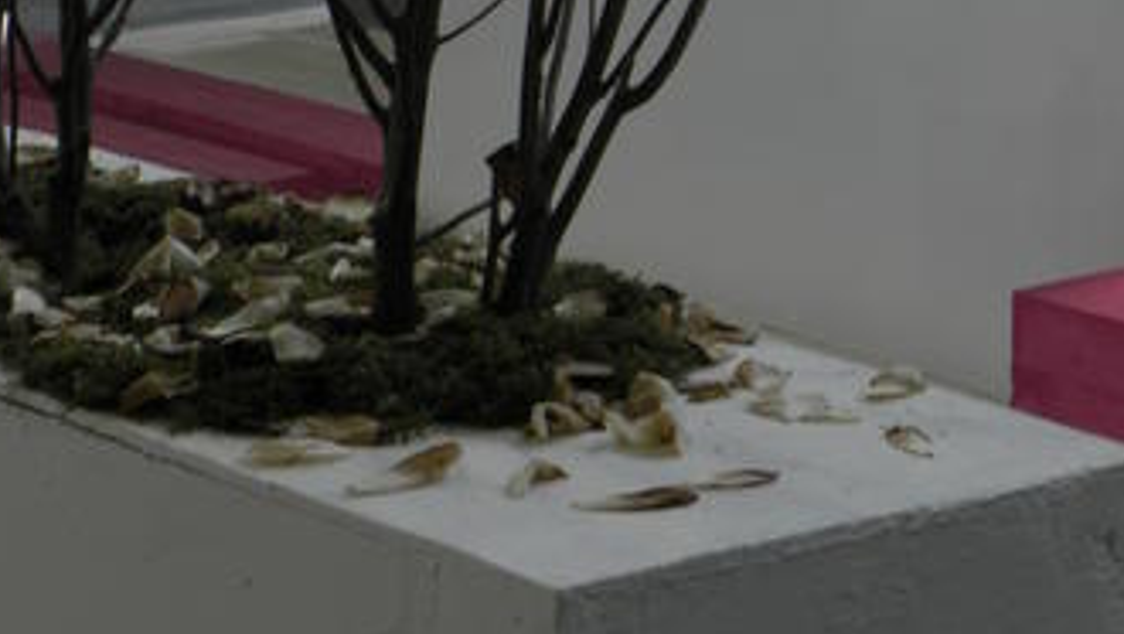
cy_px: -419
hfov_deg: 14.5
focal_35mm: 148
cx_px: 715
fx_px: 4413
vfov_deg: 8.0
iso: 125
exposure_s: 1/50
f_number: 3.8
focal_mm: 12.55
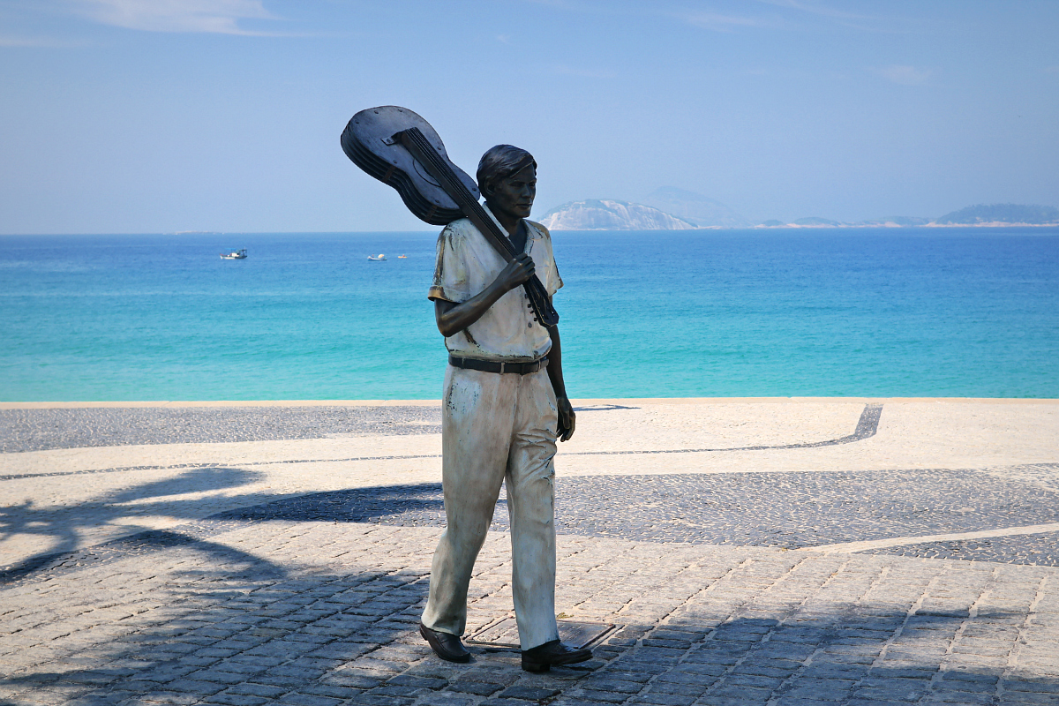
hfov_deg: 42.7
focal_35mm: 46
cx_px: 530
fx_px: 1353
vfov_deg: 29.2
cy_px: 353
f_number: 5
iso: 100
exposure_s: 1/640
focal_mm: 30
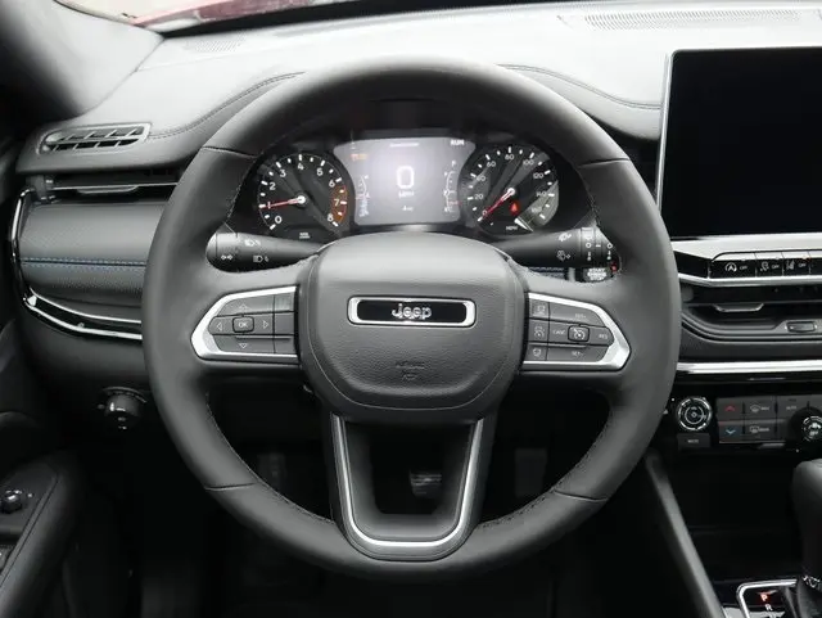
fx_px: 951
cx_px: 411
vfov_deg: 36.0
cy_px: 309
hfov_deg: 46.8
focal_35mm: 40
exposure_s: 1/60
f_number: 5
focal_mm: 20
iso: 640
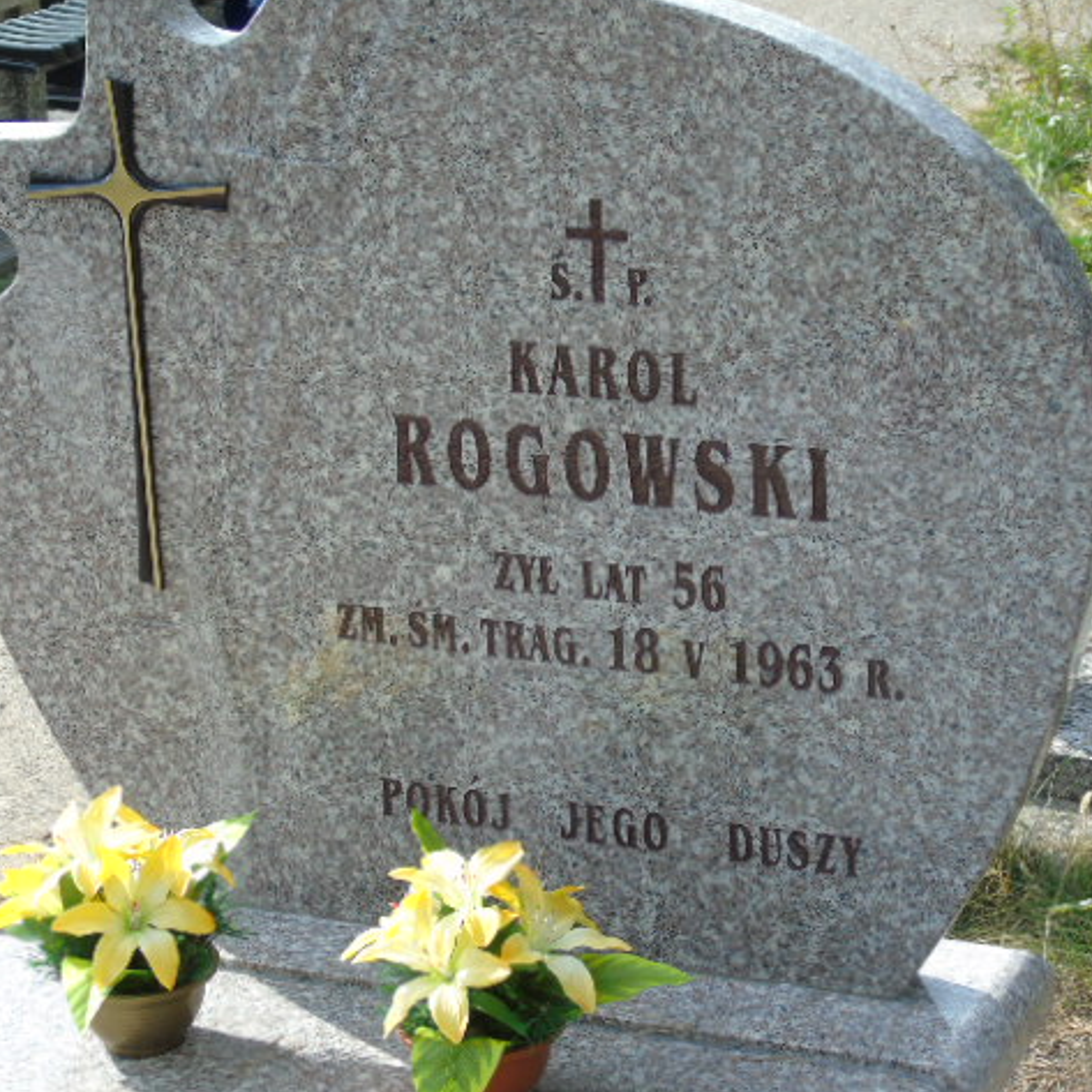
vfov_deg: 17.7
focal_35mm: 98
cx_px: 473
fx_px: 3498
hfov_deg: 17.7
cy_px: 543
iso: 80
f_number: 4.1
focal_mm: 15
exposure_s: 1/250
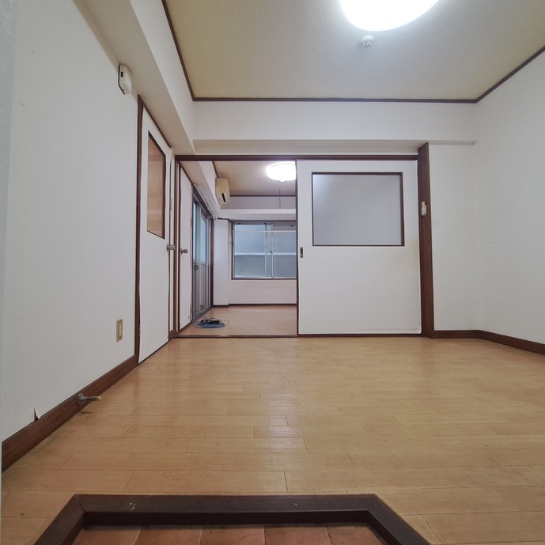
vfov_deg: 87.4
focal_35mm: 16
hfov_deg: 87.3
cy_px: 264
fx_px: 285
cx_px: 252
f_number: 2.2
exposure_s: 1/50
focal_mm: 1.74
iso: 125
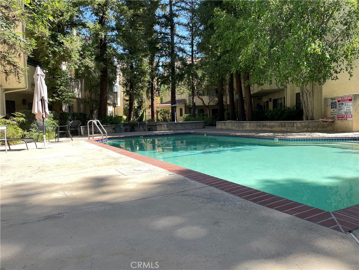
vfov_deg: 53.1
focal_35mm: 26
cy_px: 135
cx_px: 180
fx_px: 270
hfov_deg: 67.3
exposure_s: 1/1304
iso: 32
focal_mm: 4.2
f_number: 1.6
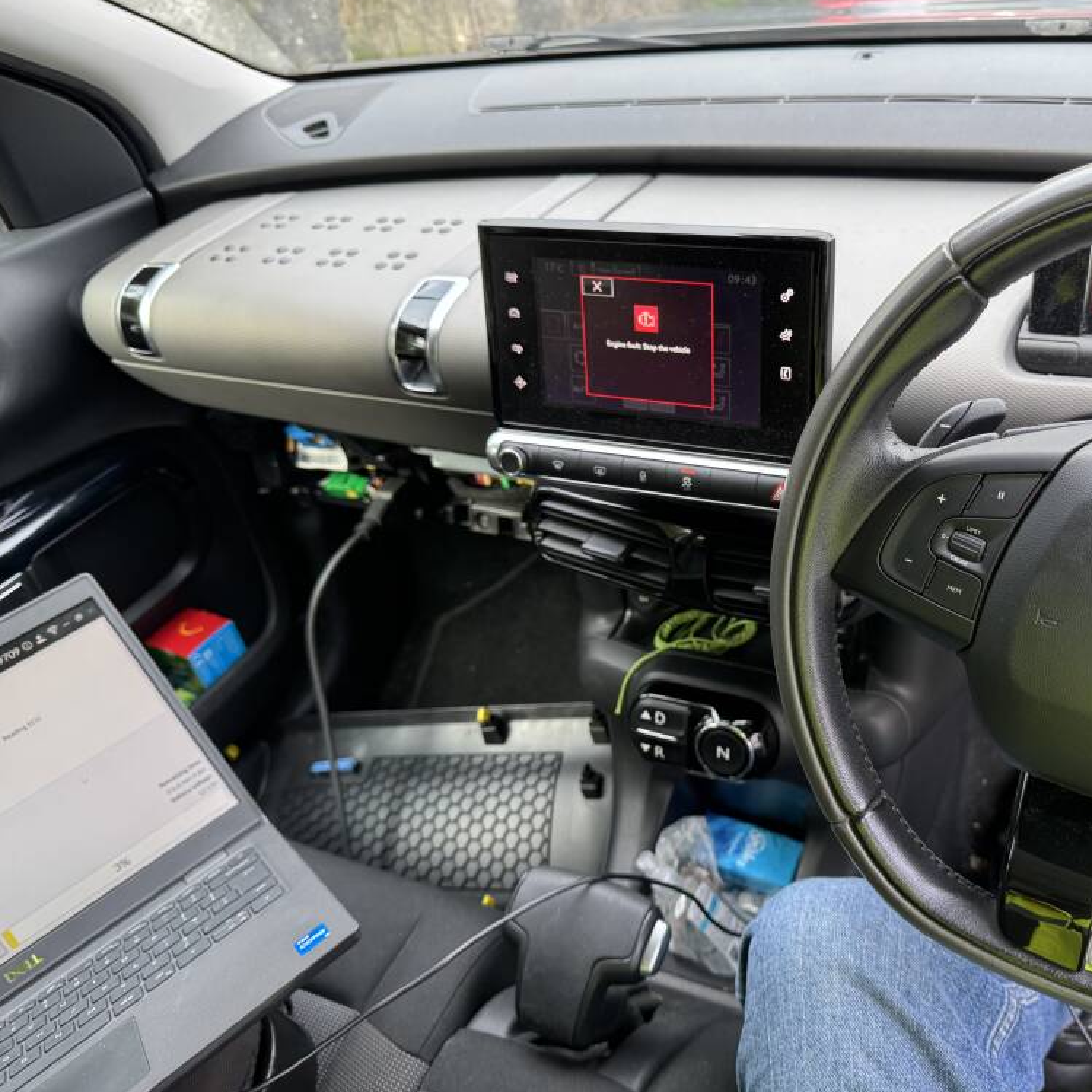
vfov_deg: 55.6
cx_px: 735
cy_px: 537
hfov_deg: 54.4
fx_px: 1035
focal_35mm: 29
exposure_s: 1/121
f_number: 1.78
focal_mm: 6.76
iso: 80
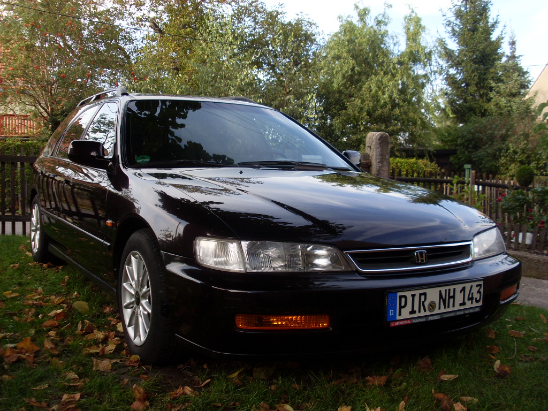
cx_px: 274
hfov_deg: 49.0
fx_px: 602
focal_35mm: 38
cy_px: 206
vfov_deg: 37.7
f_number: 3
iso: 80
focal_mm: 6.3
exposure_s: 1/250
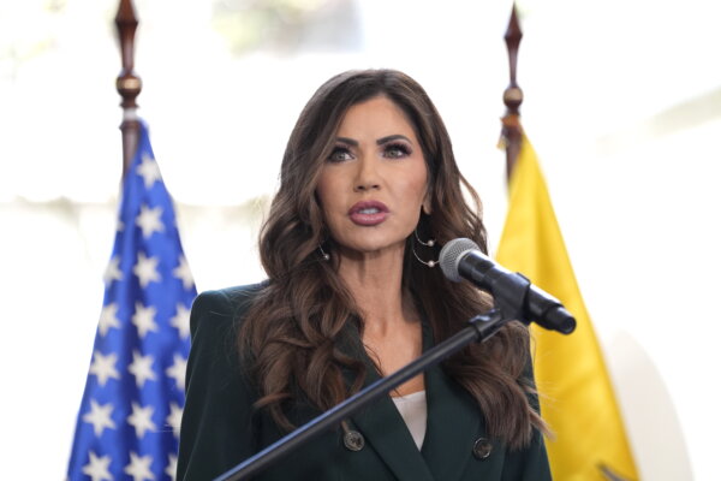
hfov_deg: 11.4
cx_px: 360
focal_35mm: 180
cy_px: 240
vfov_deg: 7.6
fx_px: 3605
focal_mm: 180
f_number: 3.2
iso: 1600
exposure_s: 1/800
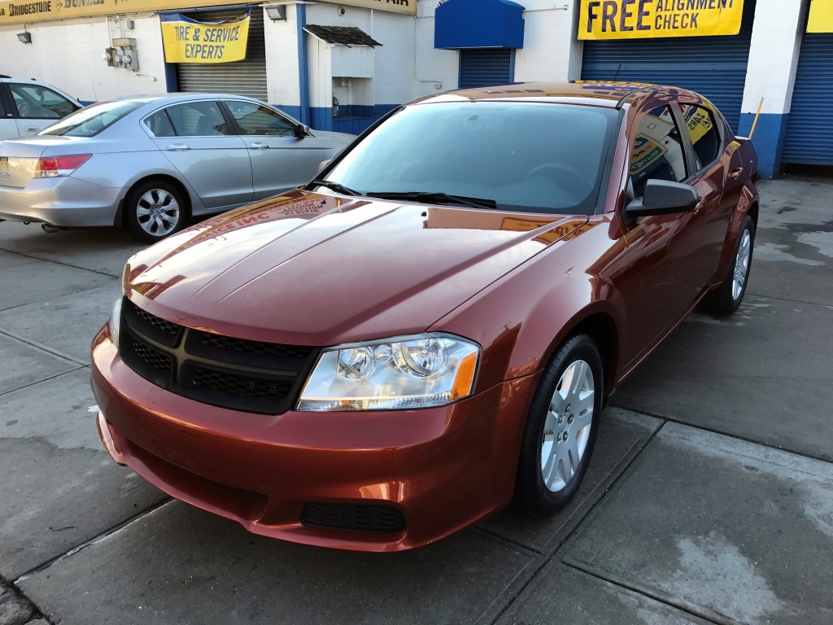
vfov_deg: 49.7
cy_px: 312
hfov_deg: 63.4
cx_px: 416
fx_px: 674
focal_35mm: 28
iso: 20
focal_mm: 3.99
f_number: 1.8
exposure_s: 1/397
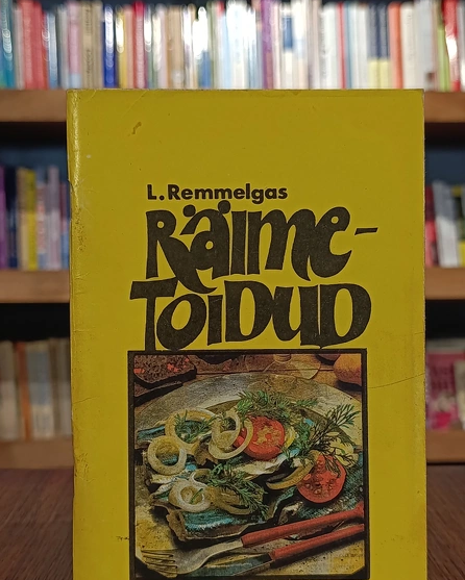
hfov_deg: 30.9
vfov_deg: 38.0
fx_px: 842
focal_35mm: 49
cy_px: 316
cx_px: 242
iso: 263
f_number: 1.65
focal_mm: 6.11
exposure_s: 1/100
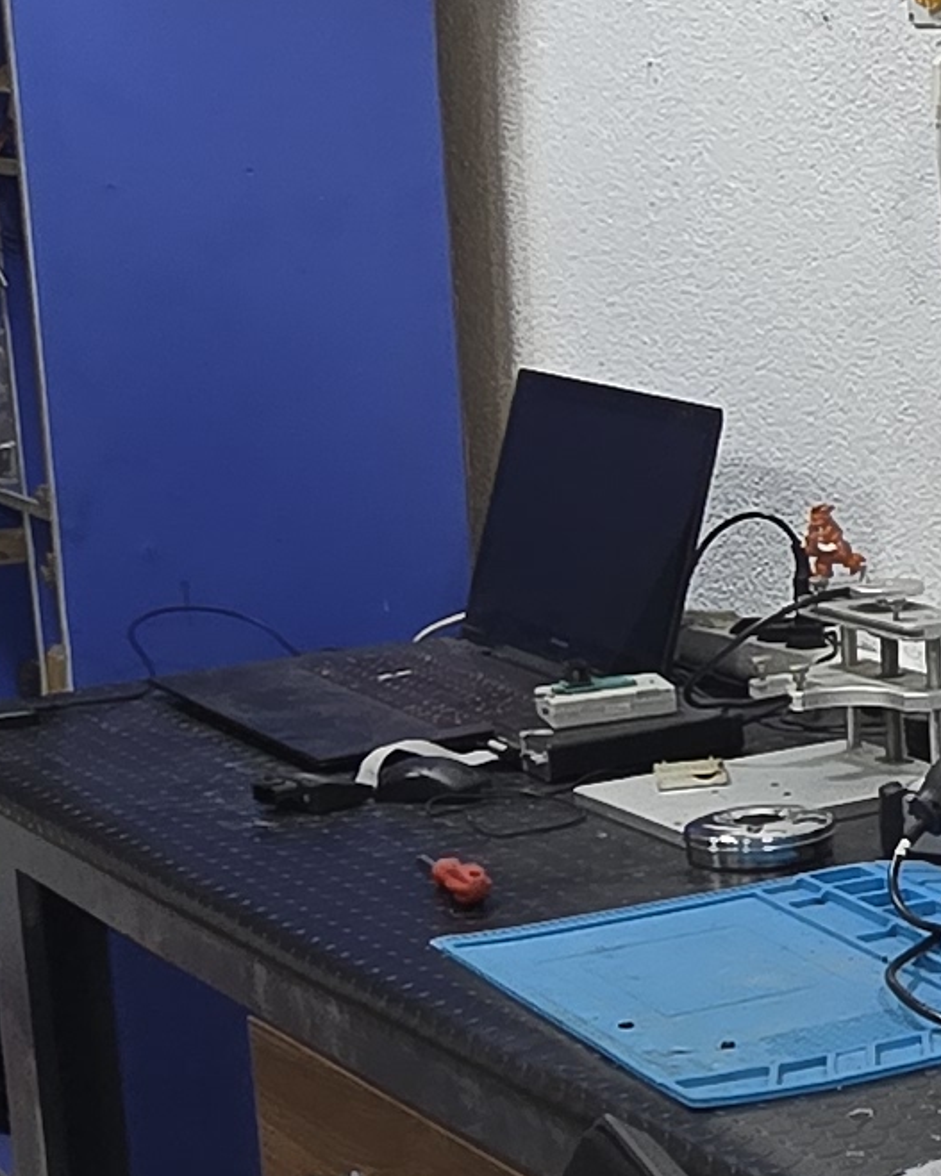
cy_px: 582
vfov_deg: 24.8
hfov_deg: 16.2
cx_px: 1777
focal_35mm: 77
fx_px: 2681
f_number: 2.2
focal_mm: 2.2
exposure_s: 1/50
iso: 125
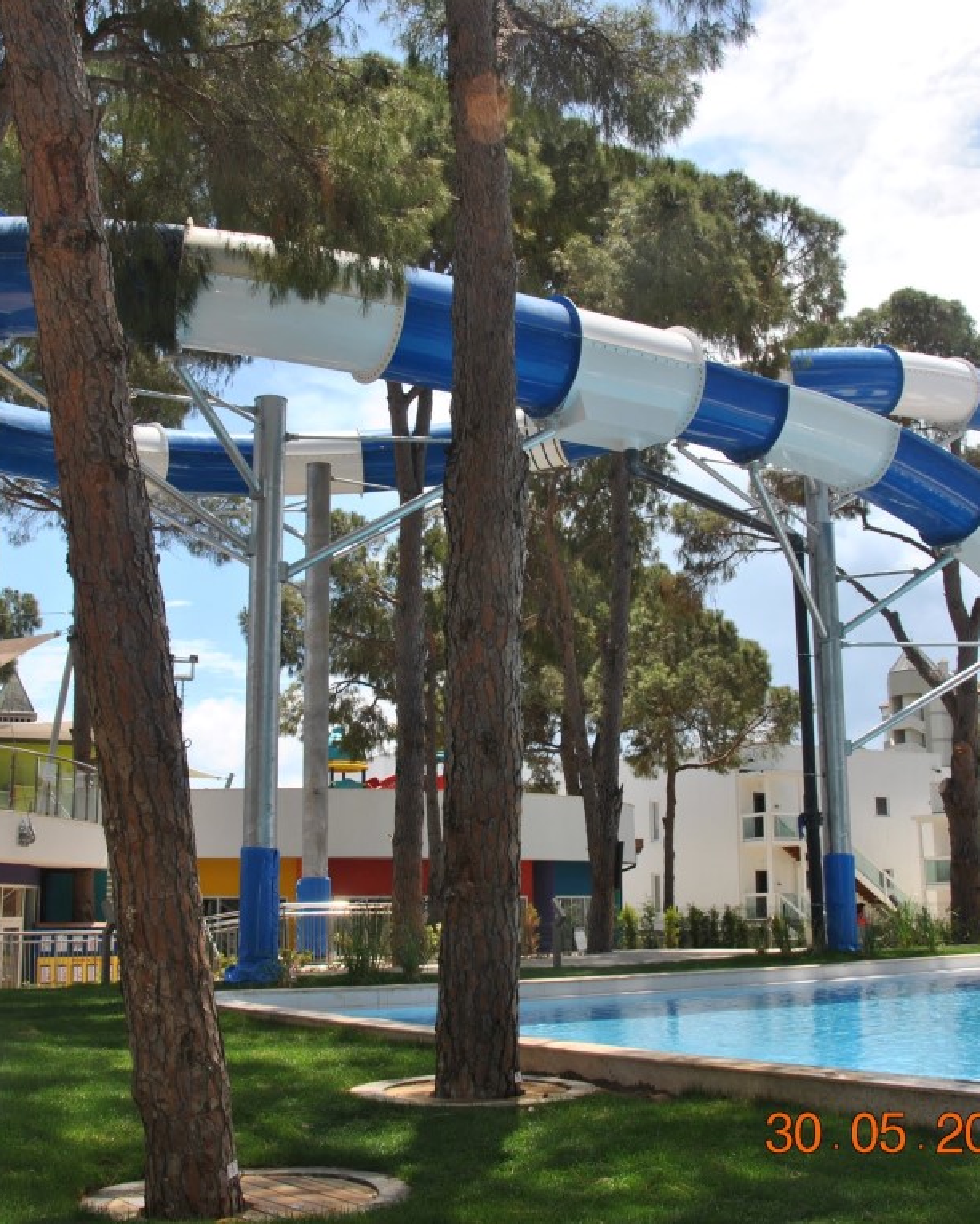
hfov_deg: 39.2
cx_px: 477
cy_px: 612
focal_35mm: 38
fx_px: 1377
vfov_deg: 47.9
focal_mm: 18
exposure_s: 1/200
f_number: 9
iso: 100
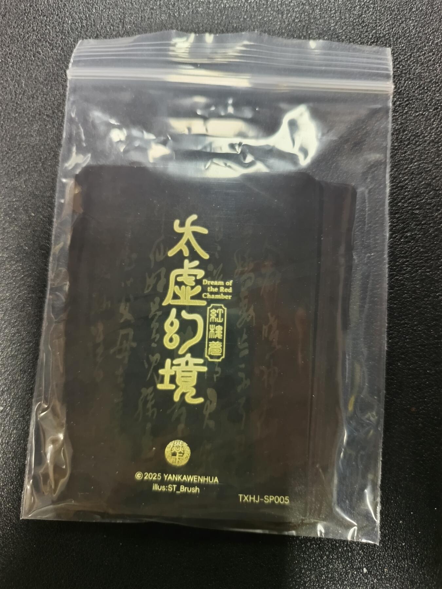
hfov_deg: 56.8
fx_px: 409
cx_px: 221
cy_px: 294
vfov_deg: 71.6
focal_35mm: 24
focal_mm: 5.31
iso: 1012
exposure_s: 1/25
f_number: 1.7
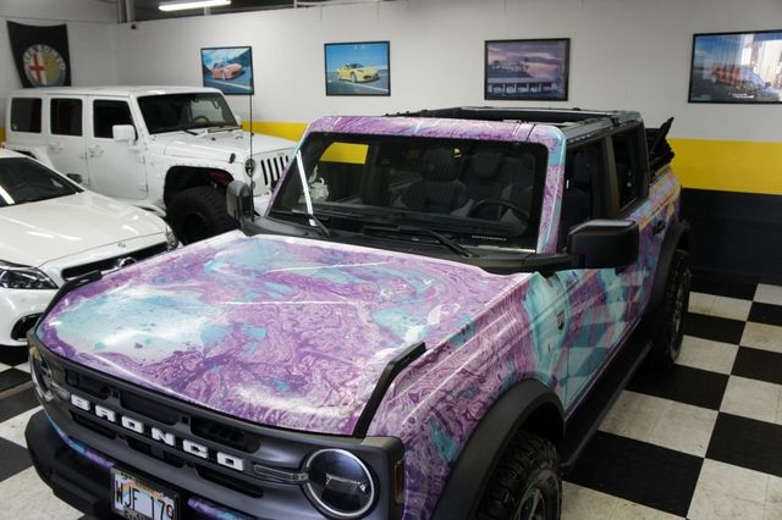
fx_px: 651
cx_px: 391
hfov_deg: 62.0
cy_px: 260
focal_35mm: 30
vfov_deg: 43.6
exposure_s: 1/80
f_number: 4
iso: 500
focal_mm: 20
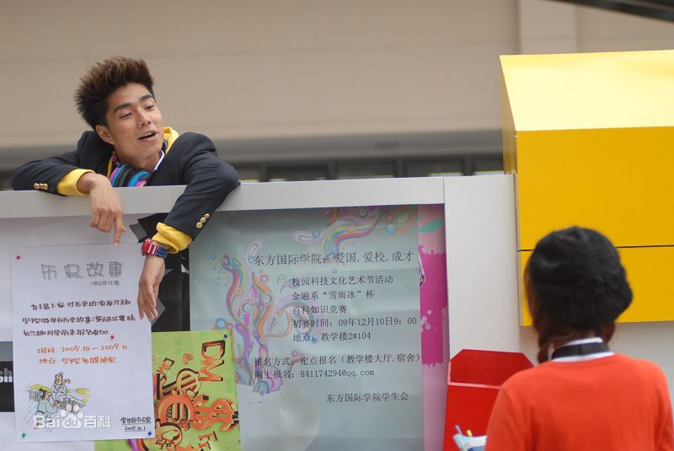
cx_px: 337
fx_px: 2249
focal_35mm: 120
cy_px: 226
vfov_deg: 11.4
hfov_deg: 17.0
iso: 200
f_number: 5.6
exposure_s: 1/250
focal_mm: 80
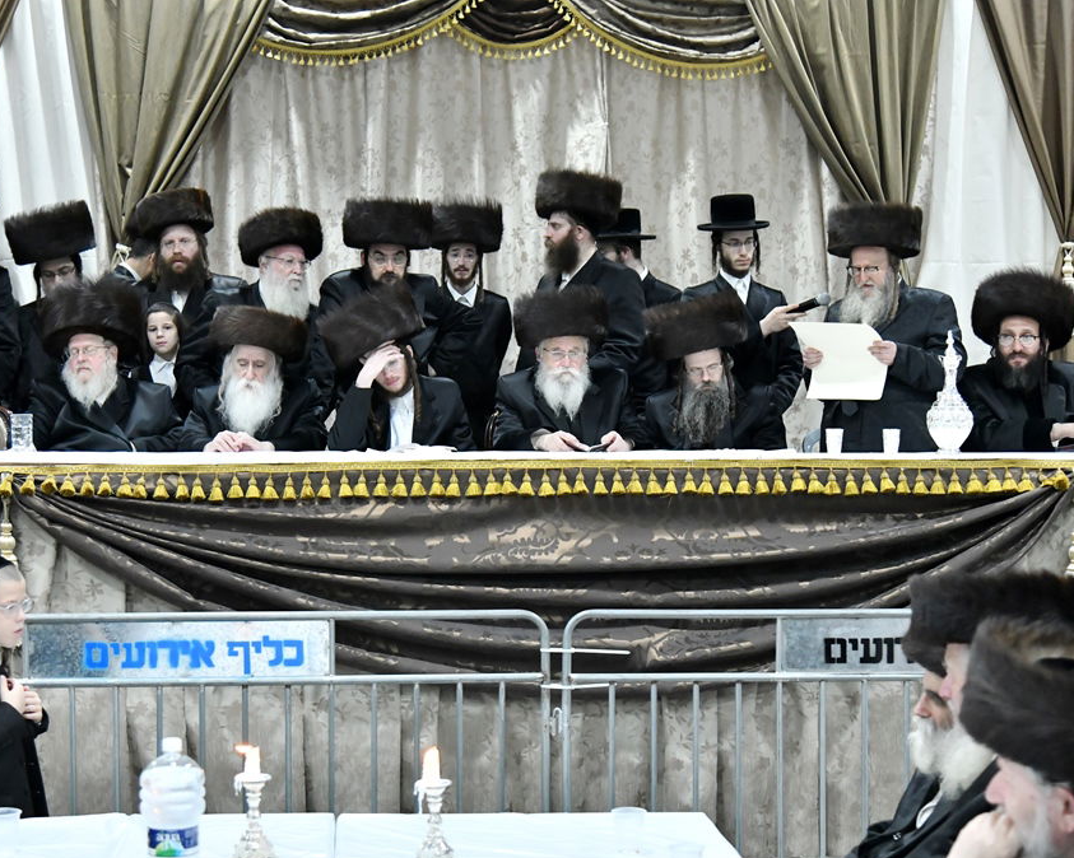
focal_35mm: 57
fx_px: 1811
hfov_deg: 32.9
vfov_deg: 26.7
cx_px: 432
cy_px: 433
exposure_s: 1/250
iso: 4000
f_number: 4
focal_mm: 50
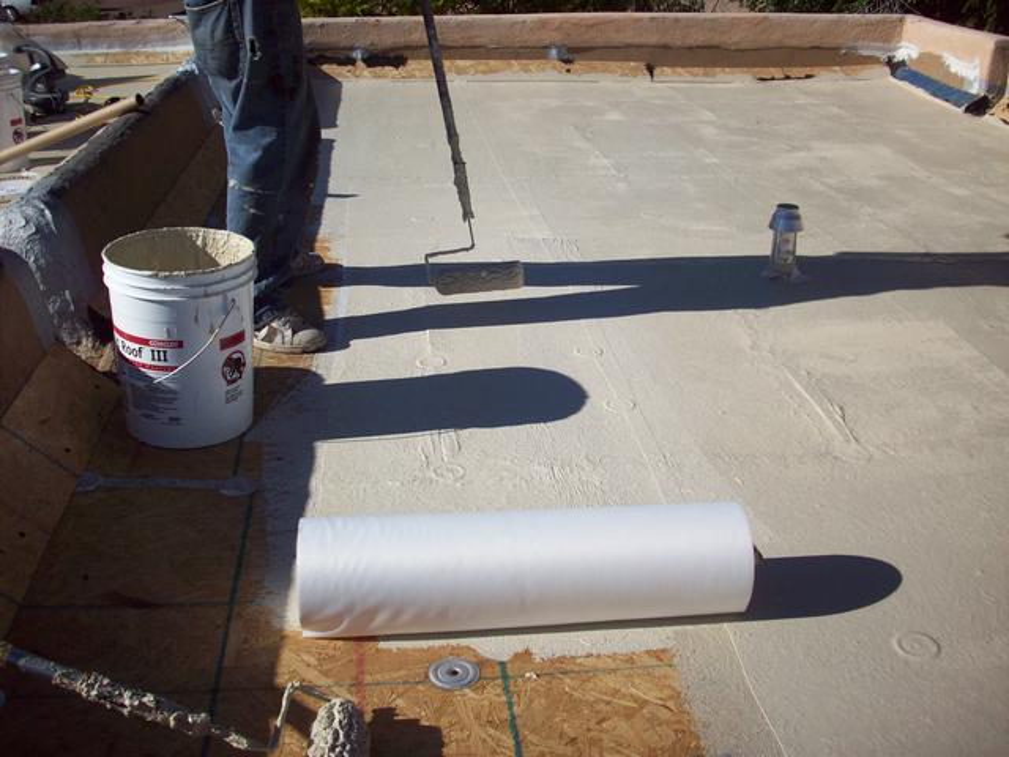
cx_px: 504
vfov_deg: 38.7
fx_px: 1078
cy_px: 378
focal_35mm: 37
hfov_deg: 50.1
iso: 80
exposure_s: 1/700
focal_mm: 6.2
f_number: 5.6
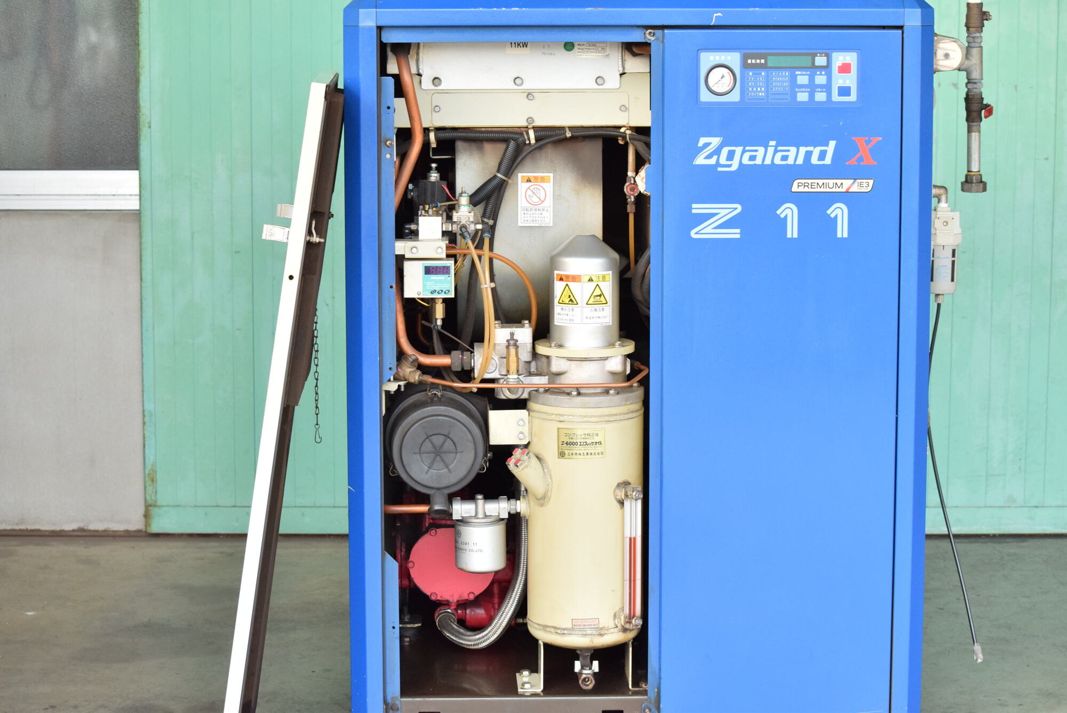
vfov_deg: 16.6
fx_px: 2447
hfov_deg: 24.6
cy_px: 356
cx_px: 534
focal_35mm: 82
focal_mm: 55
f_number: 6.3
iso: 1250
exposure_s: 1/200
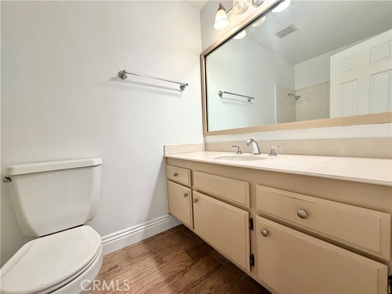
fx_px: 159
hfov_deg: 102.1
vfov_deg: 85.7
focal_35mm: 14
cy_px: 147
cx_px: 196
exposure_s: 1/120
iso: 250
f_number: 2.2
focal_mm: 2.22
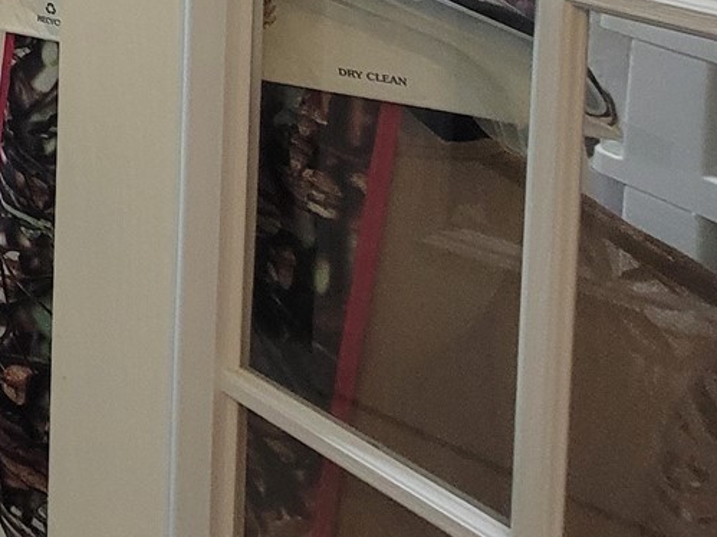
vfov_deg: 22.2
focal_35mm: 50
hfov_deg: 25.5
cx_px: -425
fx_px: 1035
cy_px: -336
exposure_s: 1/40
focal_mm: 2.2
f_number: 2.2
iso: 320
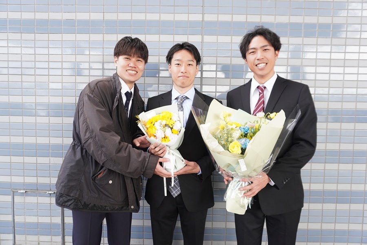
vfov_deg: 53.1
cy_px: 122
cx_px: 184
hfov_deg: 73.7
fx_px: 245
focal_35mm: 24
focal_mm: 16
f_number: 4.5
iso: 100
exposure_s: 1/50
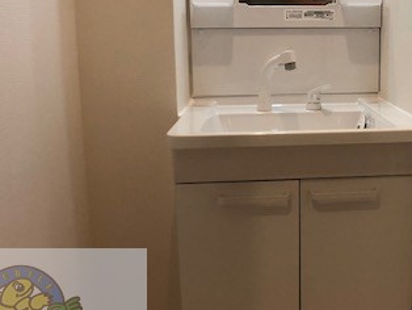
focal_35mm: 57
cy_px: 96
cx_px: 315
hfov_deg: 33.0
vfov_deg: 25.5
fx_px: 679
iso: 32
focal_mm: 4
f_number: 1.8
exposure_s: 1/30
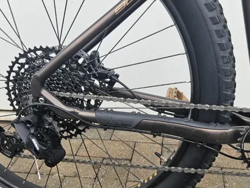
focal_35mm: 37
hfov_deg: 50.0
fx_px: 267
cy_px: 116
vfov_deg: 38.5
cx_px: 138
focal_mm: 5.4
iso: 25
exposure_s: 1/141
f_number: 1.8
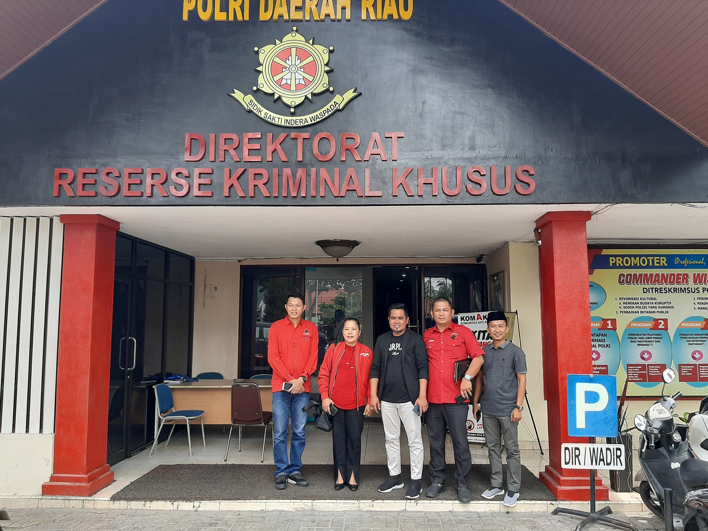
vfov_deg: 51.4
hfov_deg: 65.3
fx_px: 552
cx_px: 354
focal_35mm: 27
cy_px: 266
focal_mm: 3.93
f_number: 1.7
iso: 40
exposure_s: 1/165
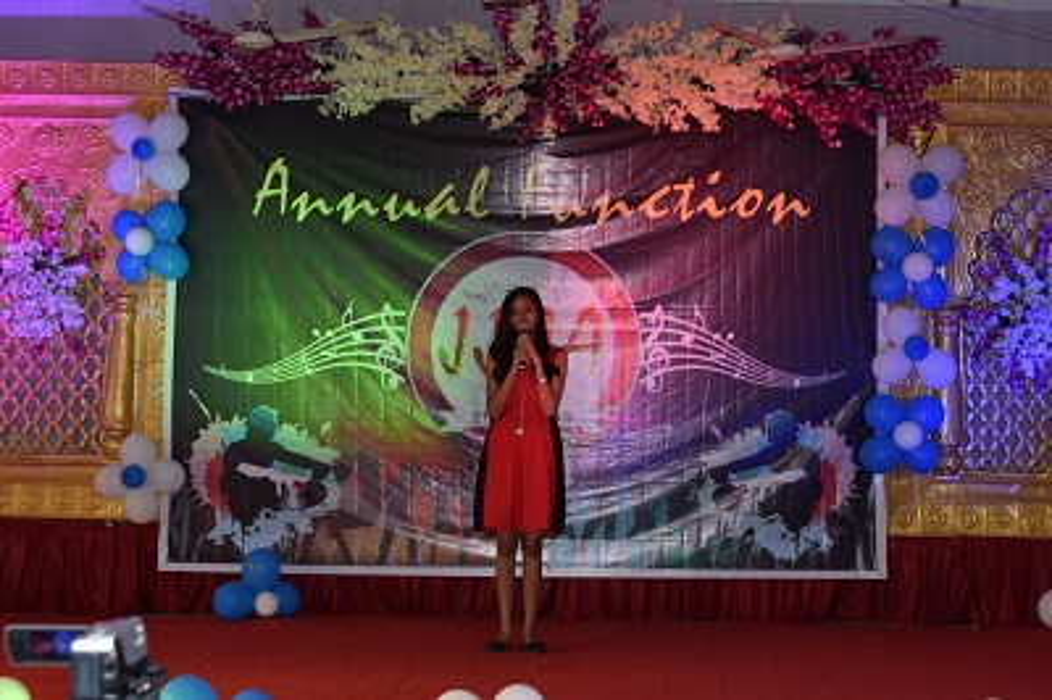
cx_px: 526
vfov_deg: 22.6
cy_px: 350
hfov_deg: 33.4
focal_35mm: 60
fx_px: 1752
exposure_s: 1/100
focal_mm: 40
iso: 800
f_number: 8
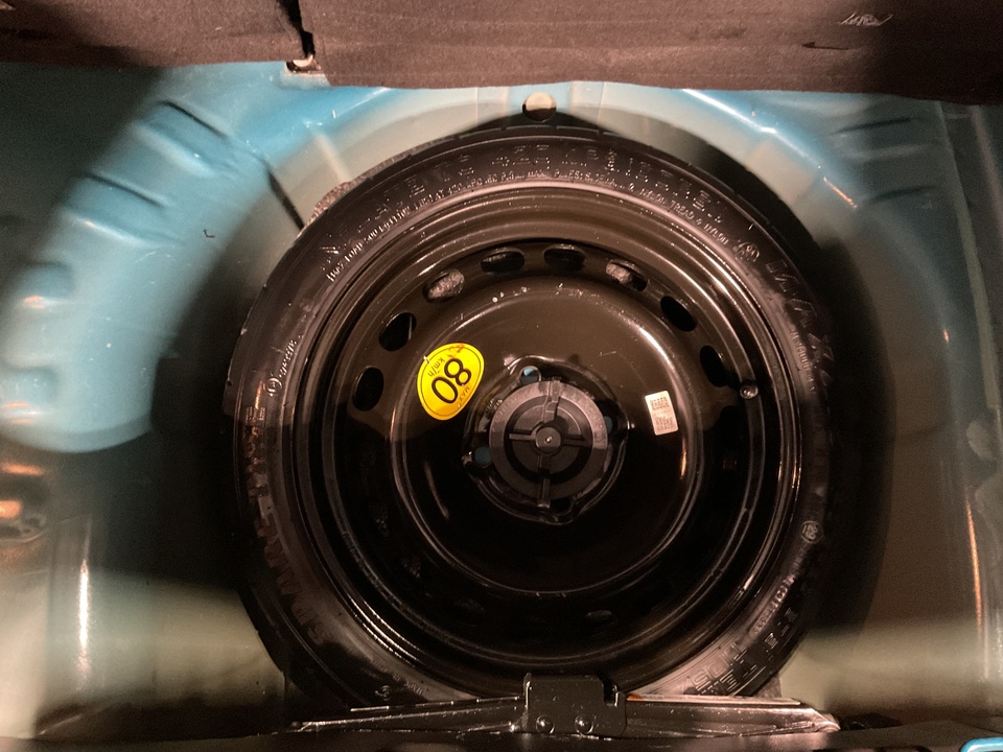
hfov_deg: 61.7
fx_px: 840
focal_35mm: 29
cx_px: 502
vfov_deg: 48.2
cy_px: 376
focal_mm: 3
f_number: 1.8
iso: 500
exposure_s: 1/20
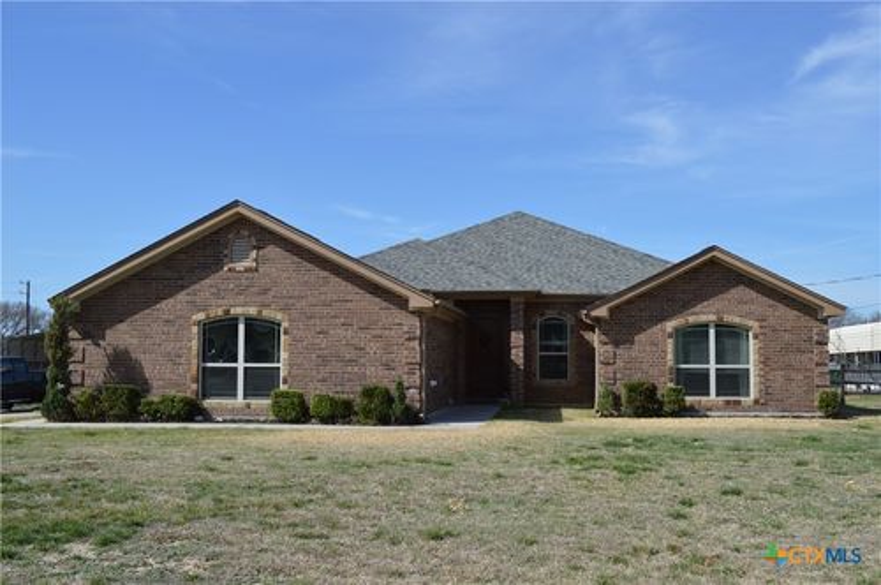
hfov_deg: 53.2
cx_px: 440
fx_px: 880
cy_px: 292
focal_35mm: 36
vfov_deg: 36.8
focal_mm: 24
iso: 100
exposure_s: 1/250
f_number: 8
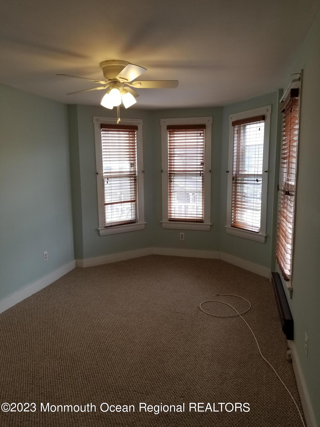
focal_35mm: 26
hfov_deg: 53.1
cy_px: 214
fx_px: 320
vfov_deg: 67.3
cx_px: 160
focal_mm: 4.25
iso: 80
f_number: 1.7
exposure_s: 1/120
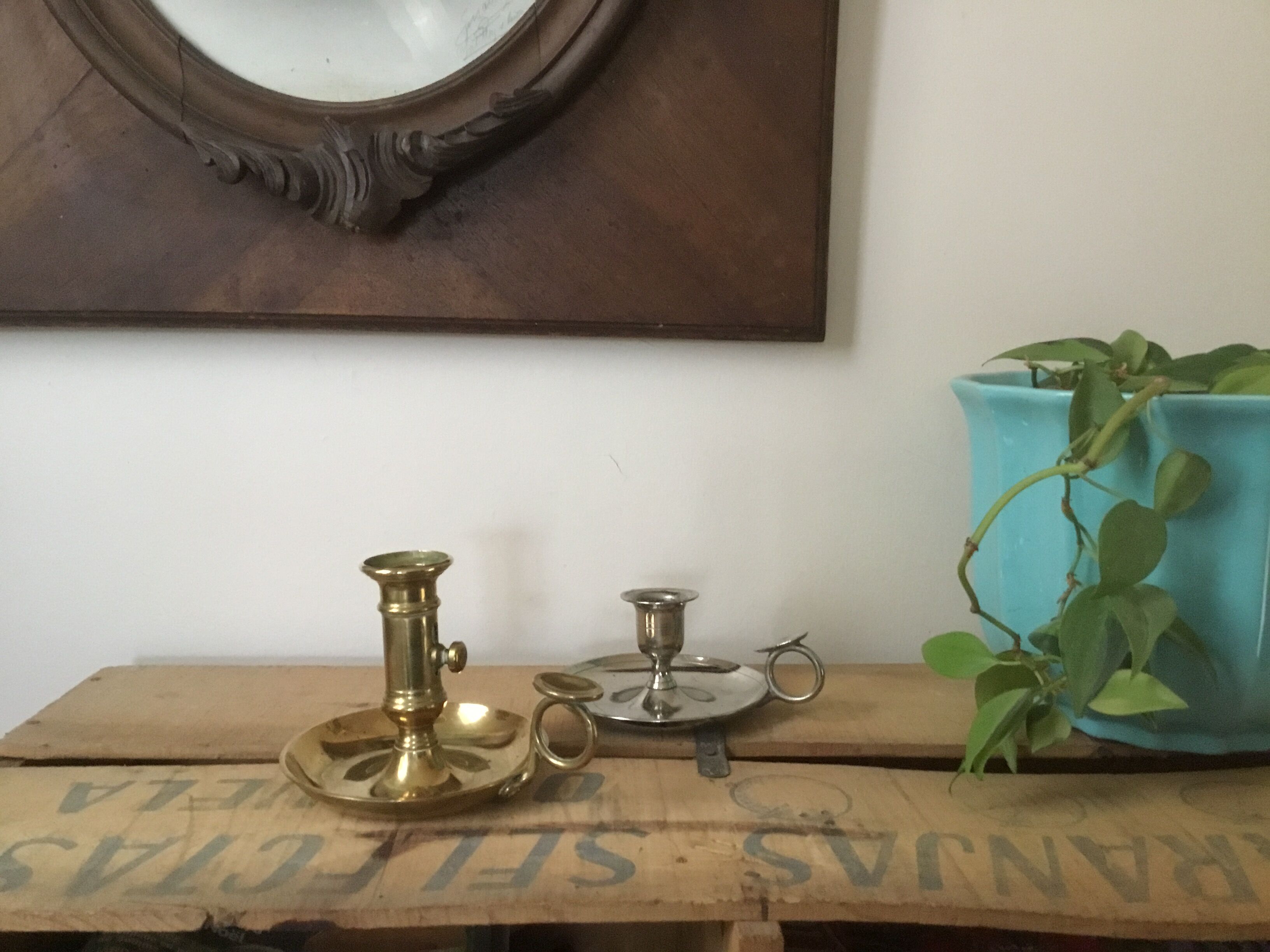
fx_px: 1137
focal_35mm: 31
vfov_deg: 45.4
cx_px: 635
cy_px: 476
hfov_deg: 58.4
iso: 400
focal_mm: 3.3
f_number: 2.4
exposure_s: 1/17
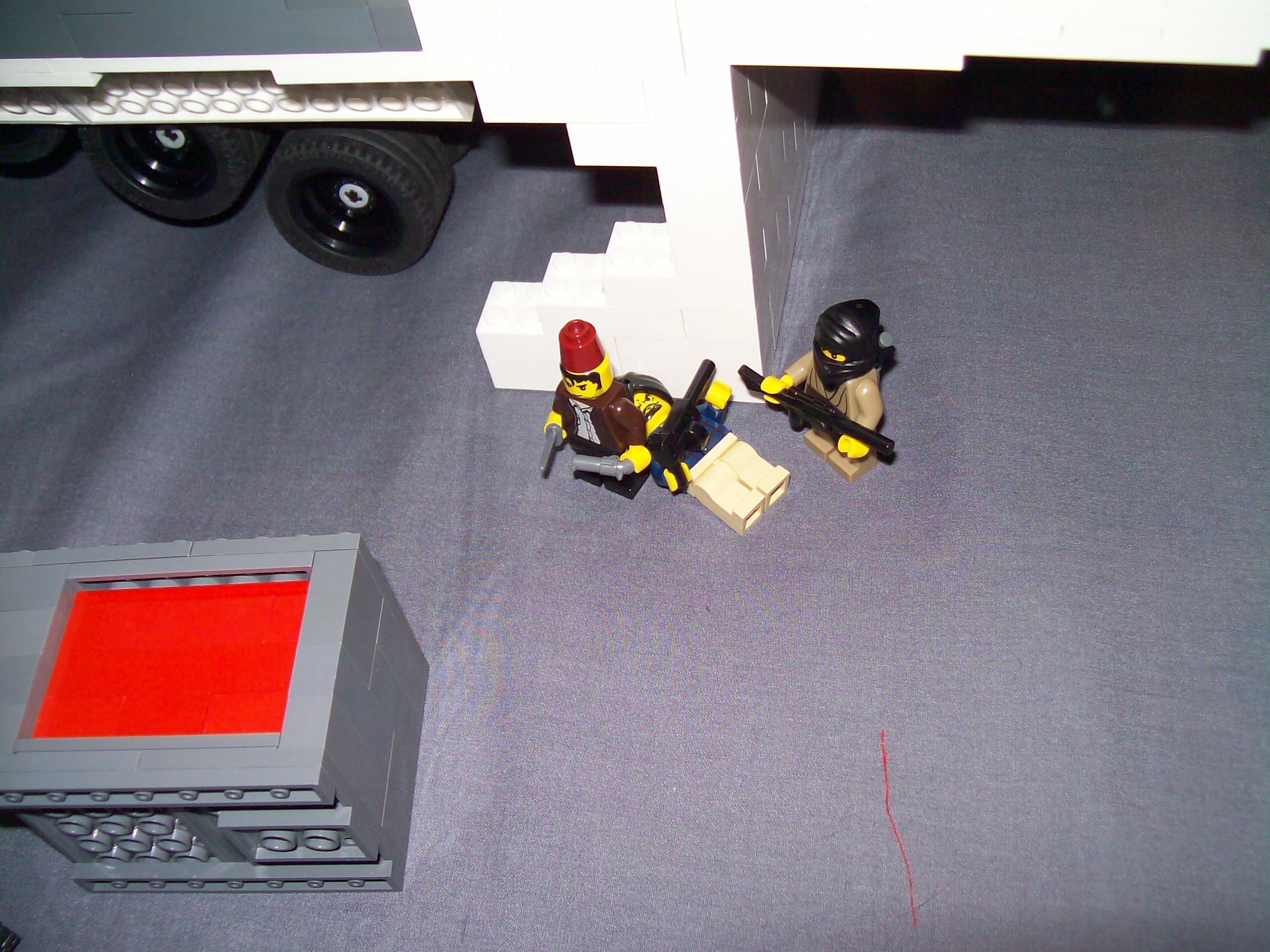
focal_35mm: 36
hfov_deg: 51.4
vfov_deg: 39.6
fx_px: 1321
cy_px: 476
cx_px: 635
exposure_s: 1/64
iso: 80
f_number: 2.7
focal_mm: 6
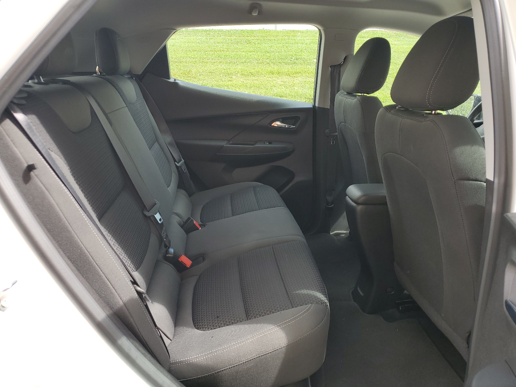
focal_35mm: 26
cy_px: 194
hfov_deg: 67.3
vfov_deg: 53.1
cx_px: 258
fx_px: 388
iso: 50
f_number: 1.5
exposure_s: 1/294
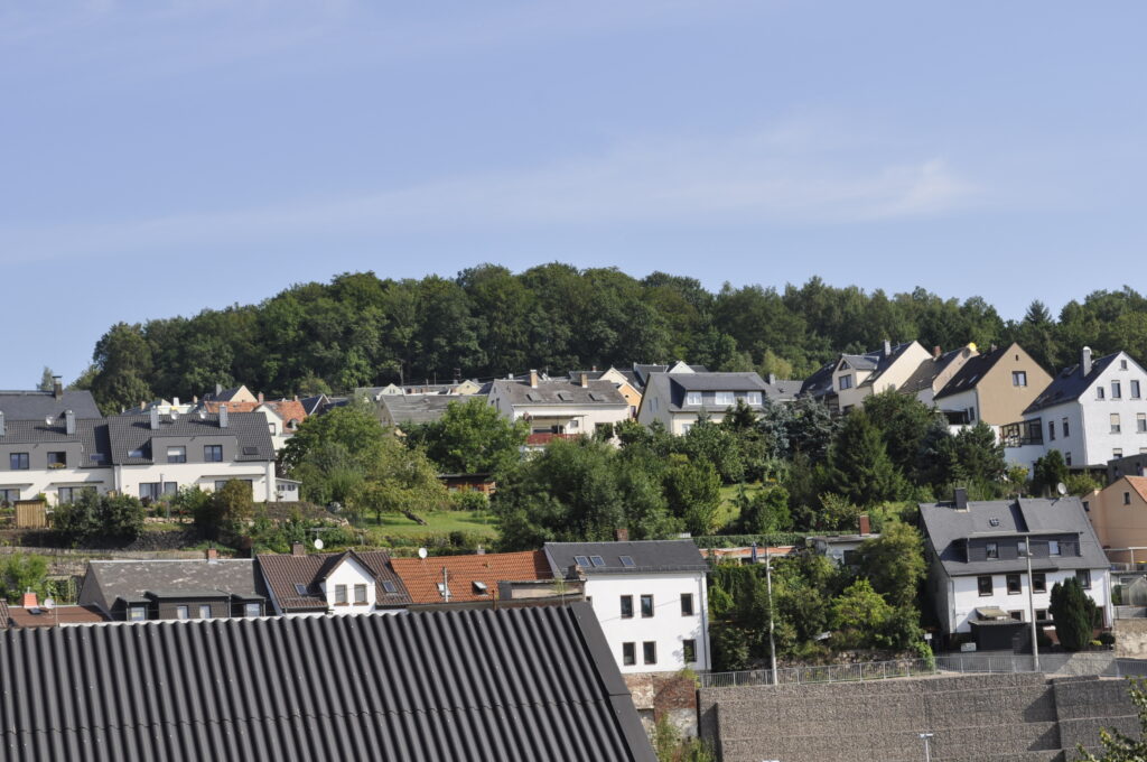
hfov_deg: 24.6
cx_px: 574
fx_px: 2625
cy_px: 381
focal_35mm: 82
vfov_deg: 16.5
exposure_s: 1/320
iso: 200
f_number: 9
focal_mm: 55
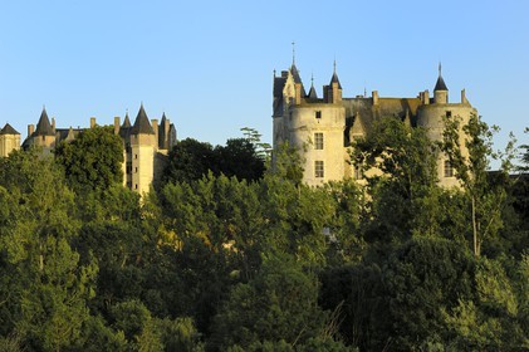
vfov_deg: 8.7
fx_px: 2313
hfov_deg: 13.1
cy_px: 176
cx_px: 264
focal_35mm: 158
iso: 100
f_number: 5.3
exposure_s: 1/160
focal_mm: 105
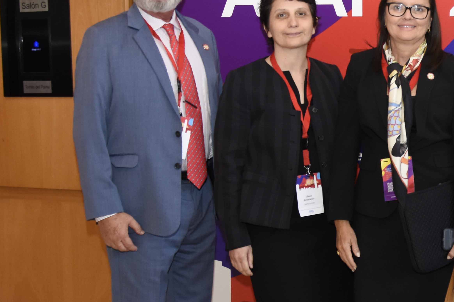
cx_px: 479
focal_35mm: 81
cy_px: 159
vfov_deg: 16.8
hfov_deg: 23.6
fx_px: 1025
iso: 640
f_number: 5
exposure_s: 1/60
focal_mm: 21
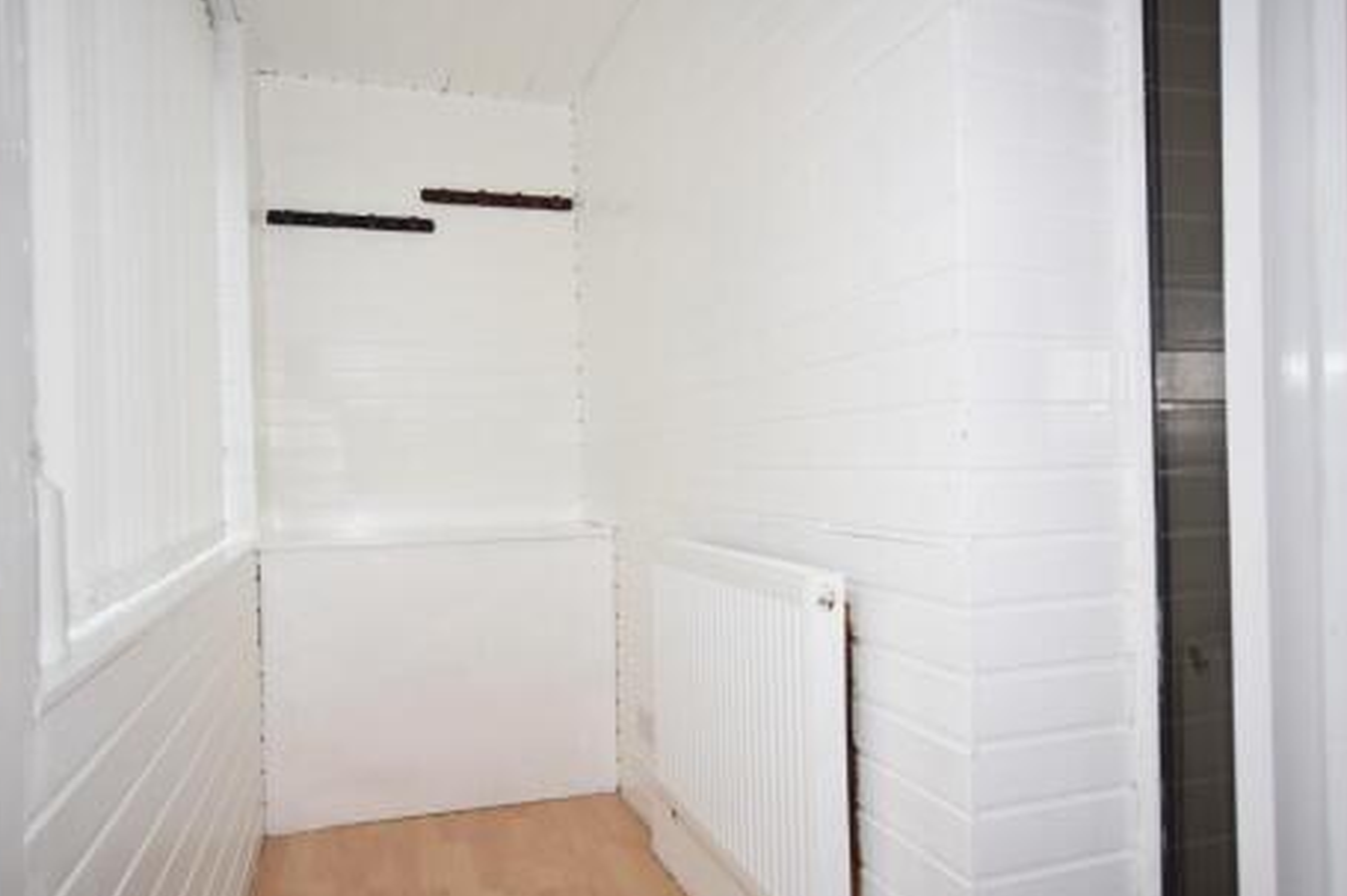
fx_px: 880
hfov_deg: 74.9
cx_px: 657
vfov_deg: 54.0
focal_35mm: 24
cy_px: 466
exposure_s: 1/80
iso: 400
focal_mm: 15
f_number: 4.5
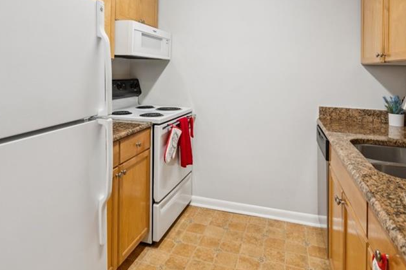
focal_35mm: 27
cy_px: 81
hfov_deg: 67.7
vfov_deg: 47.0
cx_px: 187
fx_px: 302
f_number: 8
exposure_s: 1/6
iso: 400
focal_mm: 16.5
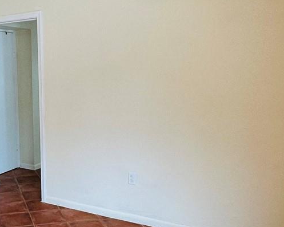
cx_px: 38
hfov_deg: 39.5
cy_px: 129
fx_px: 370
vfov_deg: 34.1
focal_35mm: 44
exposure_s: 1/120
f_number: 2.2
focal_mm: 2.22
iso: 125
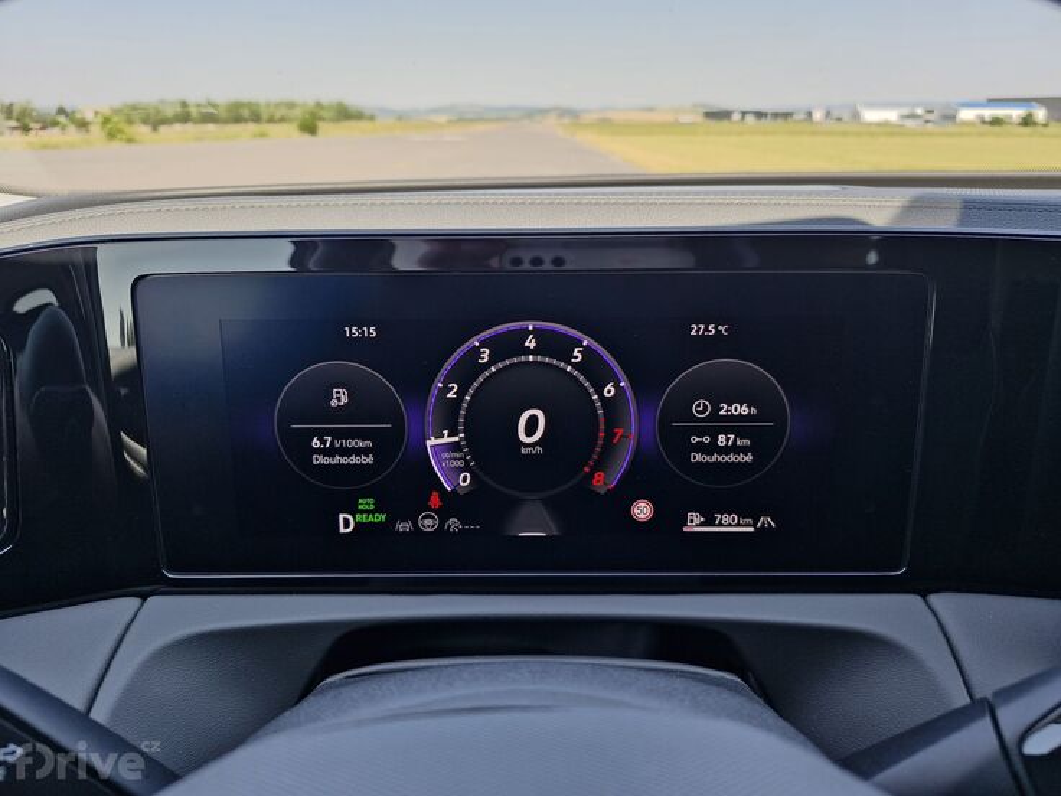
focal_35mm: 23
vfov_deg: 58.9
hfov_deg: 73.9
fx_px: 705
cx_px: 530
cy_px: 398
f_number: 1.8
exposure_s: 1/129
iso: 50
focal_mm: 5.54
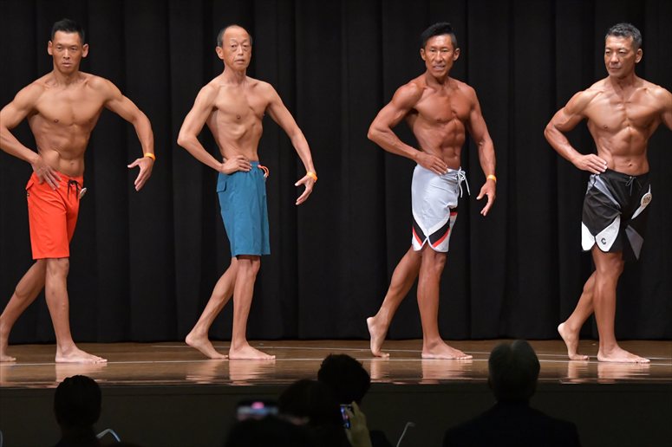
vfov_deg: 7.5
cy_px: 224
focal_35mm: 183
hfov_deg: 11.2
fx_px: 3414
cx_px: 336
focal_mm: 122
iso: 6400
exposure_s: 1/400
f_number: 5.6
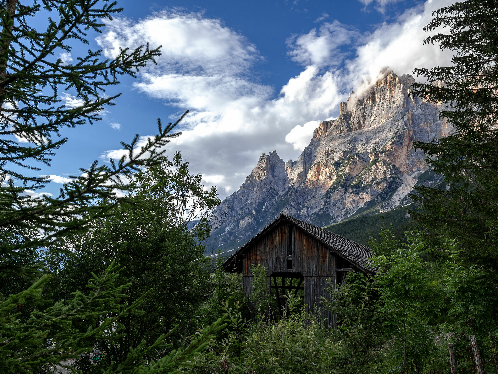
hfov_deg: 60.0
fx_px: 432
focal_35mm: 30
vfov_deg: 46.8
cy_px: 187
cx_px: 249
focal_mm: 15
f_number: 4
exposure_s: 1/500
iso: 200
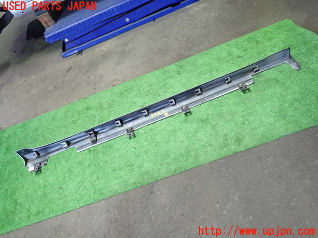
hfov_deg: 69.4
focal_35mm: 25
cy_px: 119
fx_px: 230
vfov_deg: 54.9
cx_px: 159
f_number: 2
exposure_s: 1/30
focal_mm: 4.5
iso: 250
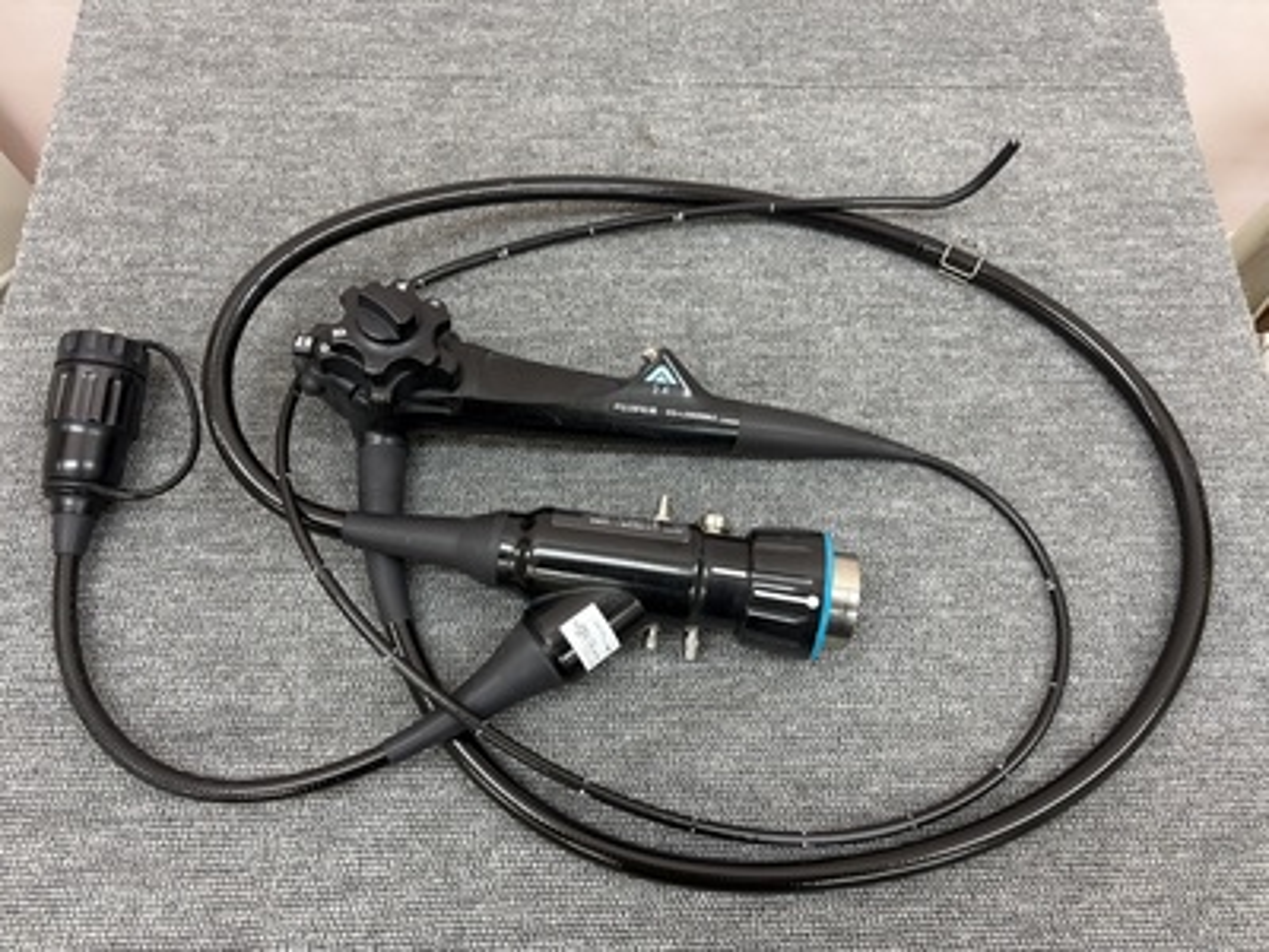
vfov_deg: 53.1
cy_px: 476
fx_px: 953
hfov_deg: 67.3
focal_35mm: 26
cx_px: 634
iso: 64
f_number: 1.6
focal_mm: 5.96
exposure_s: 1/60
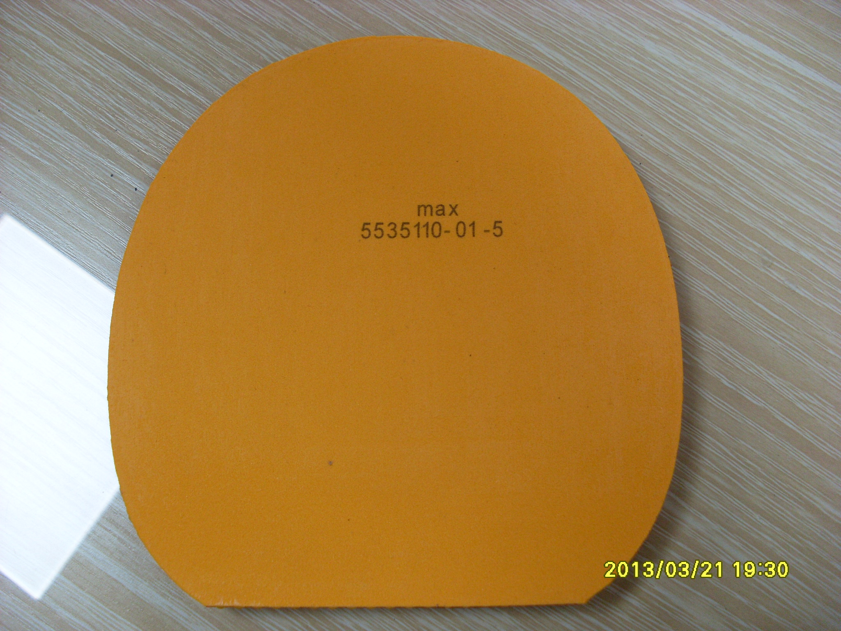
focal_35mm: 38
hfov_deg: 49.0
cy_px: 316
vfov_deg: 37.7
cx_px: 420
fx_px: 923
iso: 100
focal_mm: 6.3
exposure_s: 1/45
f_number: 3
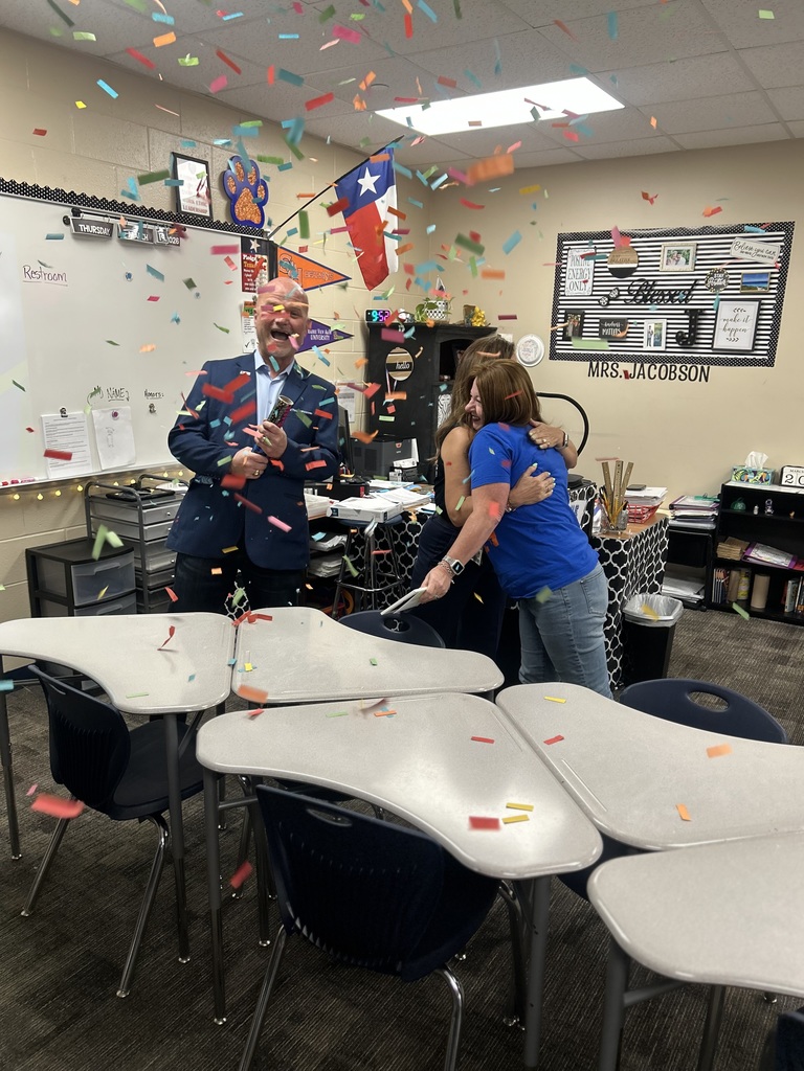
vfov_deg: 67.3
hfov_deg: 53.1
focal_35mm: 26
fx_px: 805
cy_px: 536
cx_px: 402
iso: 125
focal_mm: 5.7
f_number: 1.5
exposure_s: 1/120
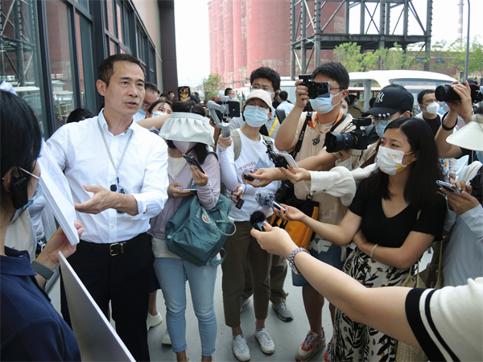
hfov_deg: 63.4
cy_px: 181
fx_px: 391
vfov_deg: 49.7
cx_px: 242
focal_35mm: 28
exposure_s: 1/800
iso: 80
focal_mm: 6
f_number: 2
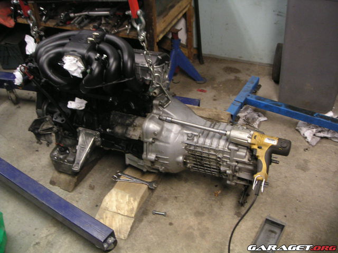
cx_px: 169
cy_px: 126
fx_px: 371
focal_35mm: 38
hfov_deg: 49.0
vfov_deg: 37.7
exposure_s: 1/10
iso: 100
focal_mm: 6
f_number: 2.8
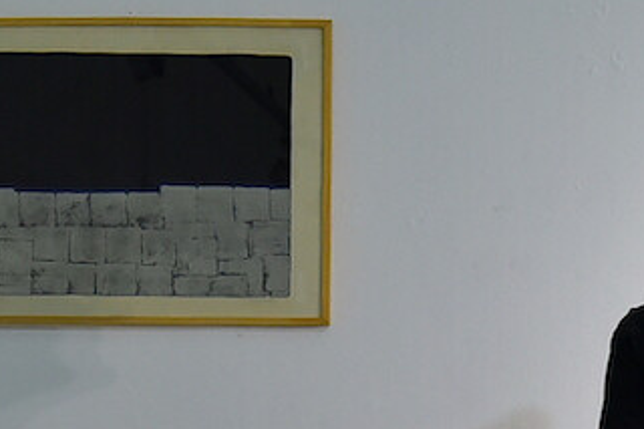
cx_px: 769
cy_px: 785
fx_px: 3057
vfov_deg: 7.8
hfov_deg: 11.8
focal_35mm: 171
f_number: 8
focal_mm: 38
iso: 2000
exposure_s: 1/160
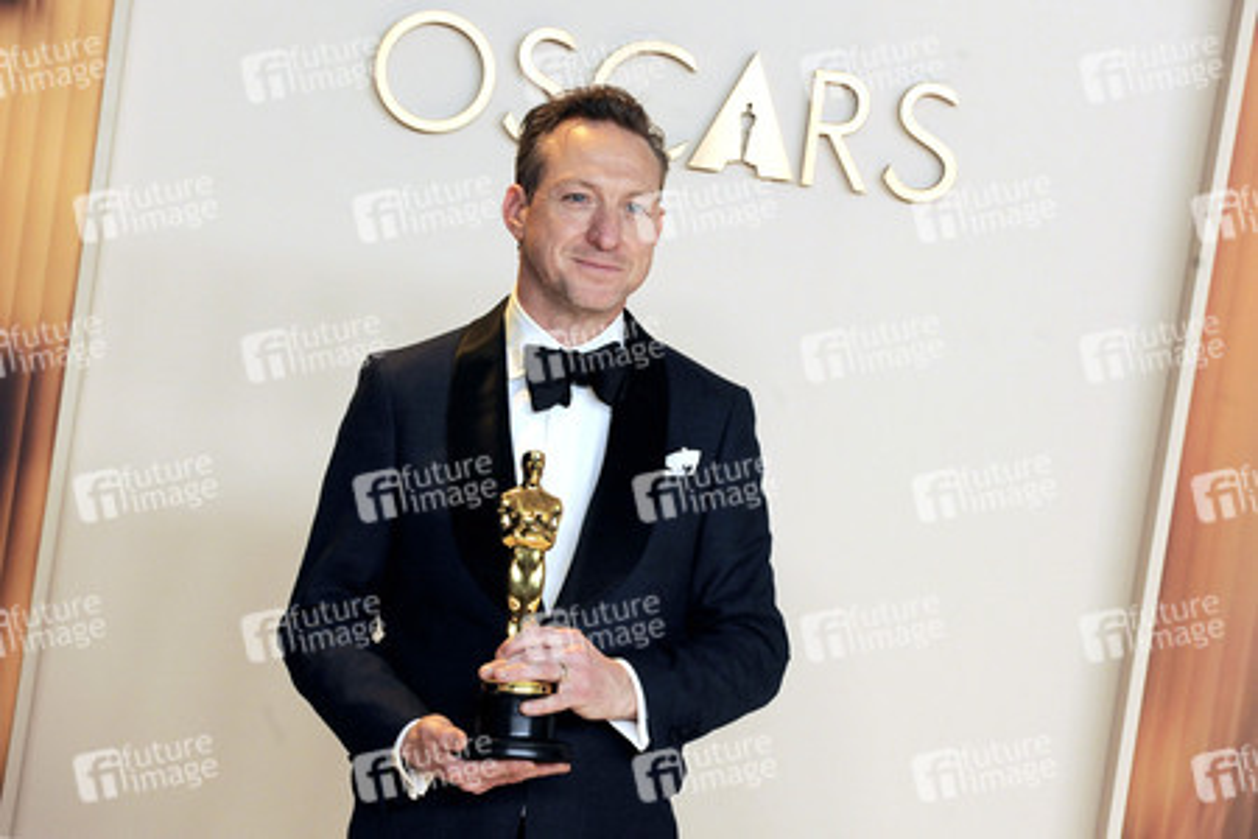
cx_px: 629
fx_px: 5416
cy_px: 420
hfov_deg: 13.2
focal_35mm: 155
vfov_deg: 8.9
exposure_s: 1/200
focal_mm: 155
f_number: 5.6
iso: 2000
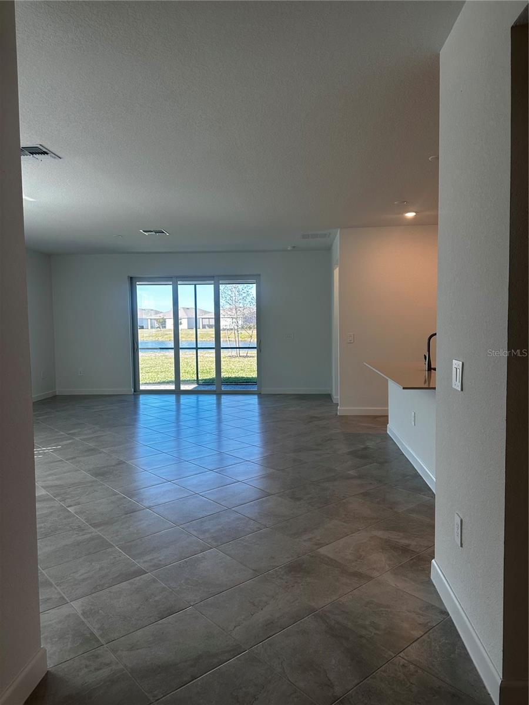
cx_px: 264
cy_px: 352
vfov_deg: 71.6
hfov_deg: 56.8
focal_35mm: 24
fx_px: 489
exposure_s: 1/214
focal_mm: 6.86
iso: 80
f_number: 1.78
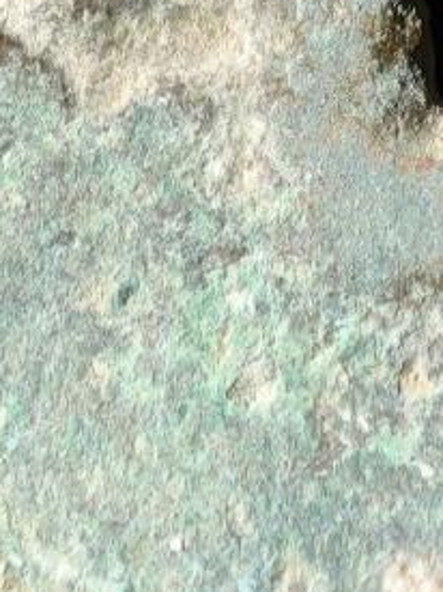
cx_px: 656
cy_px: -230
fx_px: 10502
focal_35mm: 615
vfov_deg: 3.2
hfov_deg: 2.4
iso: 250
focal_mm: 9
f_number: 2
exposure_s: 1/100
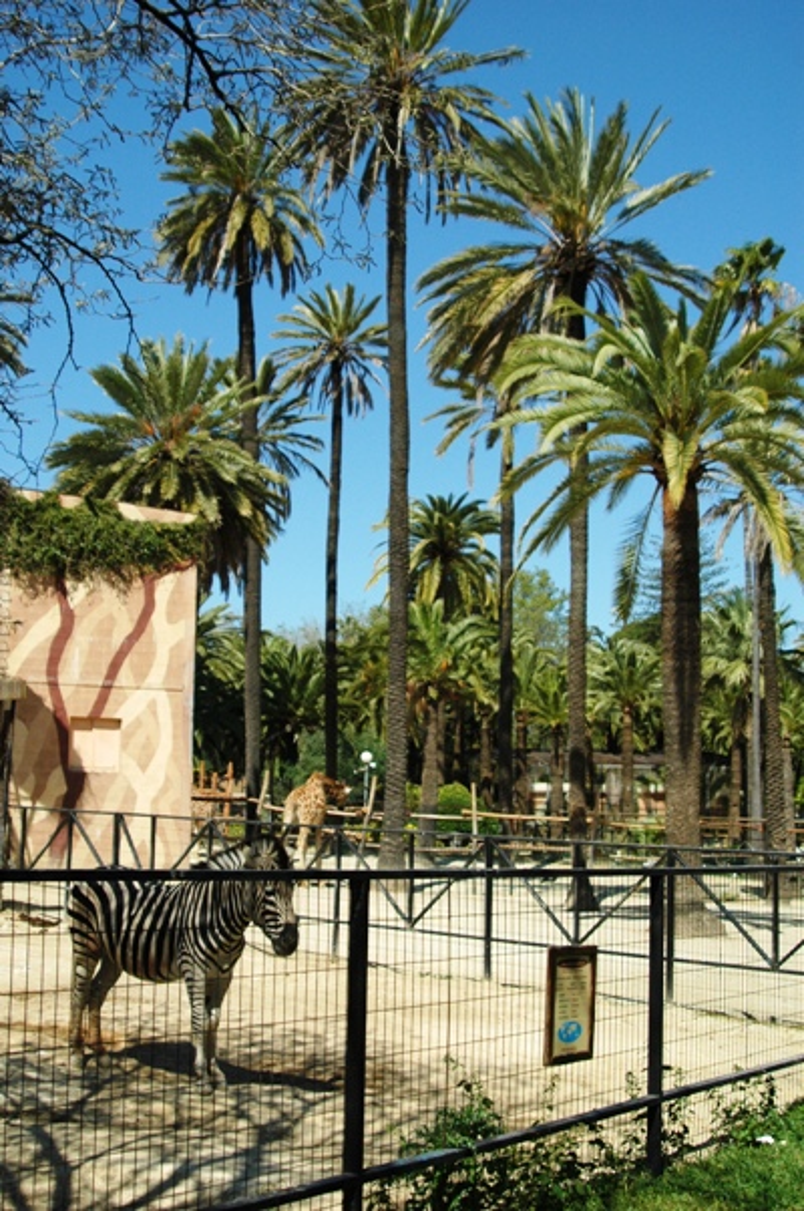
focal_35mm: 42
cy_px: 606
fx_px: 1410
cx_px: 402
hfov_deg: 31.8
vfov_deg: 46.4
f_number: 5
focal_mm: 28
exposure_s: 1/2500
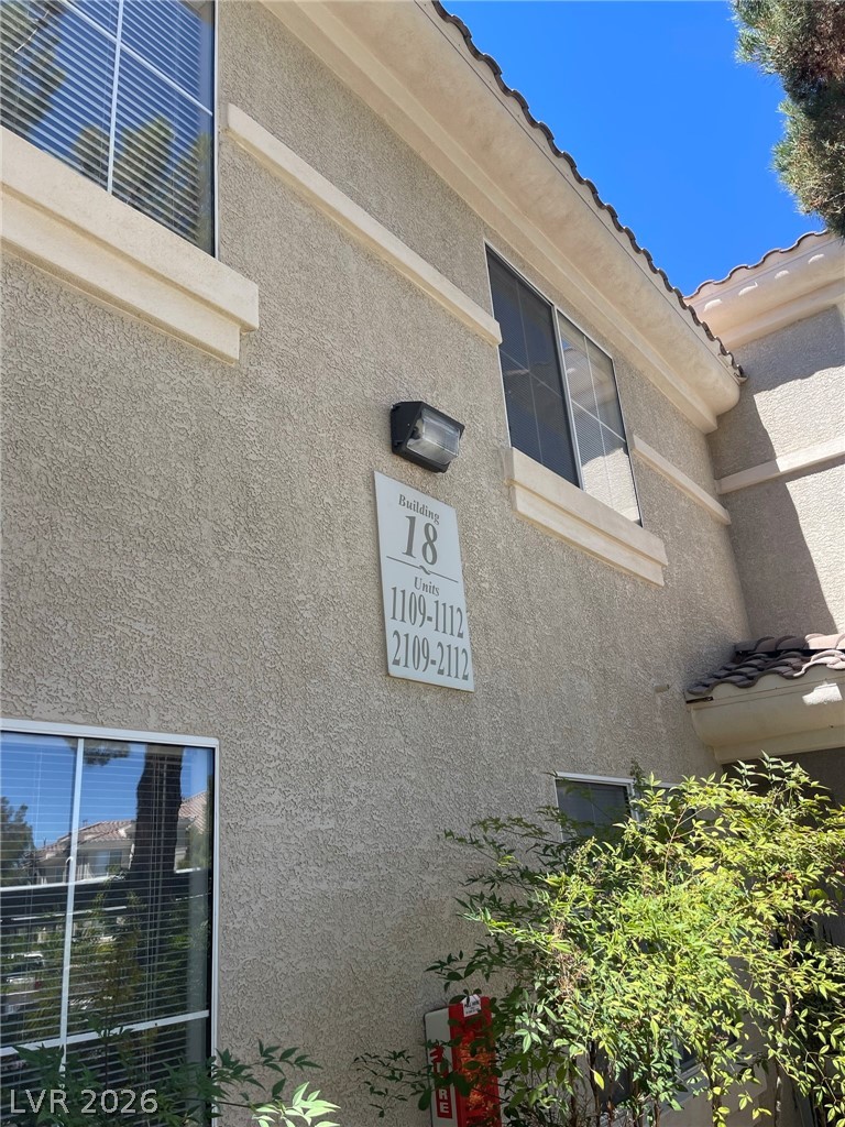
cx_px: 422
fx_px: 846
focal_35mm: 26
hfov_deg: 53.1
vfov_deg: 67.3
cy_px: 564
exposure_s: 1/908
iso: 32
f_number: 1.6
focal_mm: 5.1
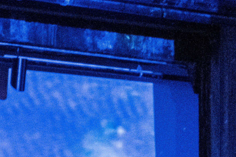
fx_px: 1311
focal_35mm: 200
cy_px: 262
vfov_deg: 6.7
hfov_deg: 10.1
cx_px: -40
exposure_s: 1/250
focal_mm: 35
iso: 3200
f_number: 1.4
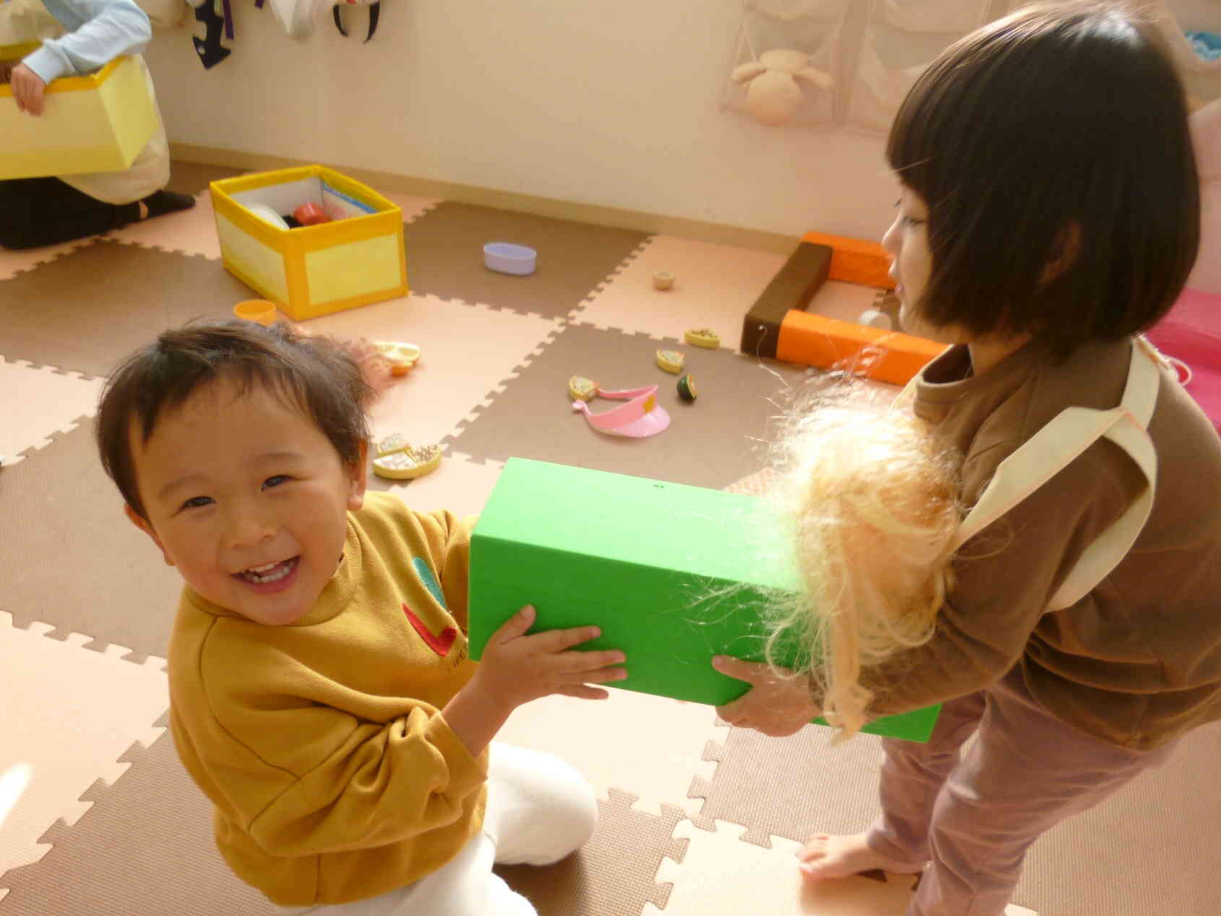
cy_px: 548
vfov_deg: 47.9
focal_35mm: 29
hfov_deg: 61.7
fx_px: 1023
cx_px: 623
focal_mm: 4.3
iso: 100
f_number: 2.5
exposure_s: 1/125
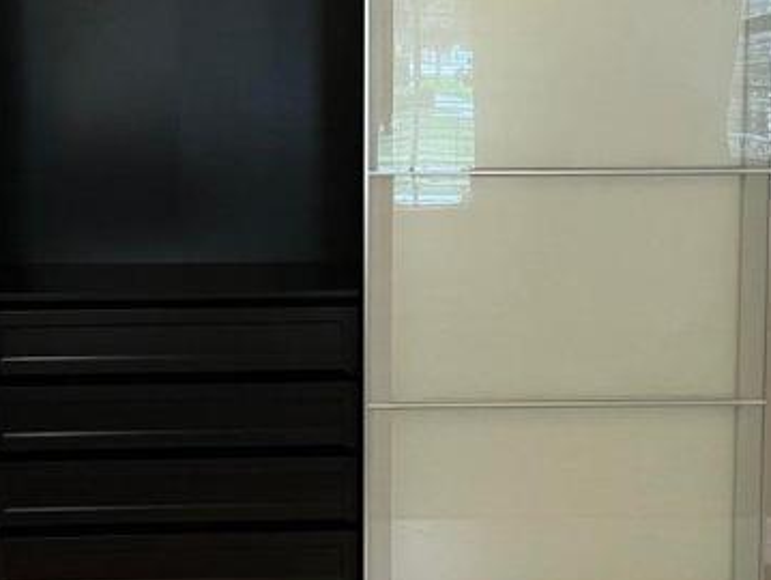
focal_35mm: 74
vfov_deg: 19.9
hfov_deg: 26.3
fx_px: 1650
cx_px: 353
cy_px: 234
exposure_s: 1/60
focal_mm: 5.1
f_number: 1.6
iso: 320
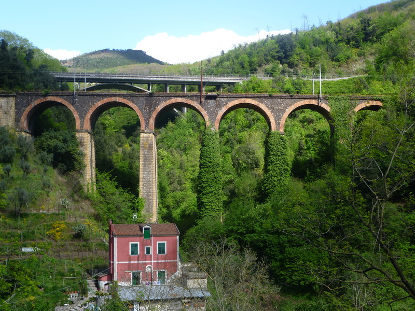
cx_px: 208
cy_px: 156
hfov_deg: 38.2
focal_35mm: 50
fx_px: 599
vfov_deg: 29.1
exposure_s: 1/250
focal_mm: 9
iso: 80
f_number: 3.9
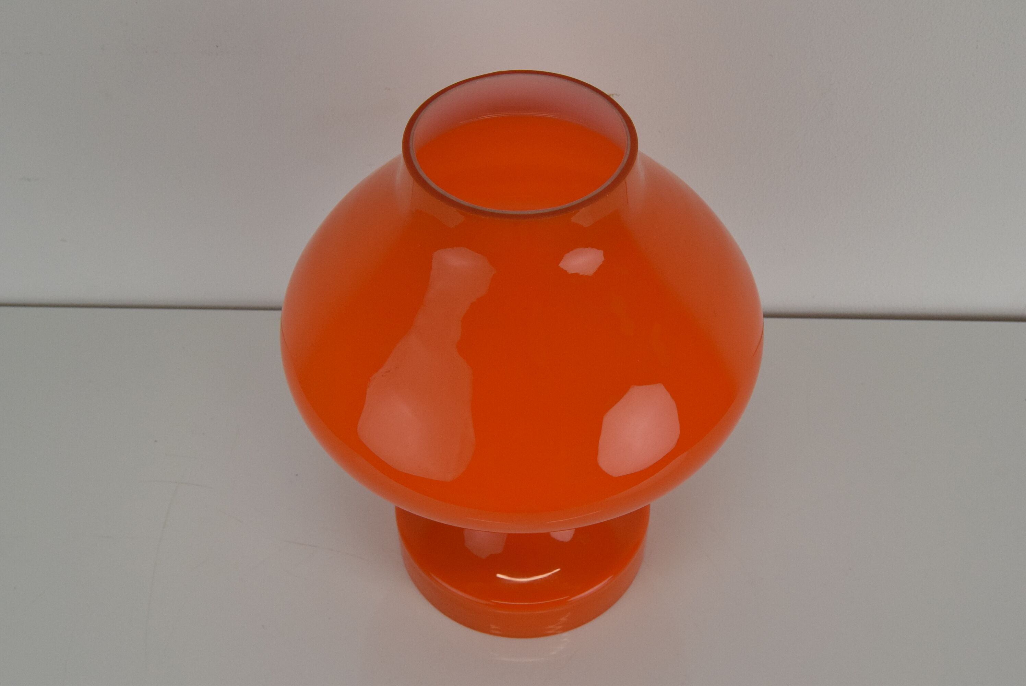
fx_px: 1198
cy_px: 343
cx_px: 513
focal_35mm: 42
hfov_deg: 46.4
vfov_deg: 31.9
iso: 1600
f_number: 10
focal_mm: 28
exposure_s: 1/400
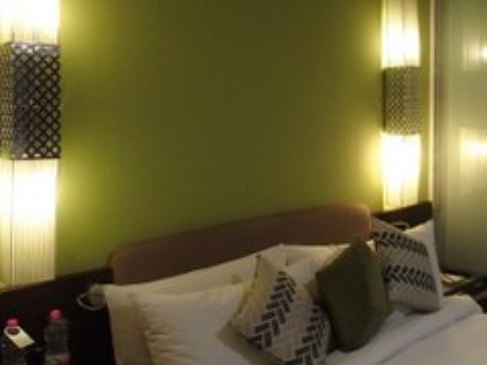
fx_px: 591
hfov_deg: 44.5
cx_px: 302
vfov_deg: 34.2
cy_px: 144
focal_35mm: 42
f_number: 2.8
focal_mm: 6
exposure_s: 1/30
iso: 640
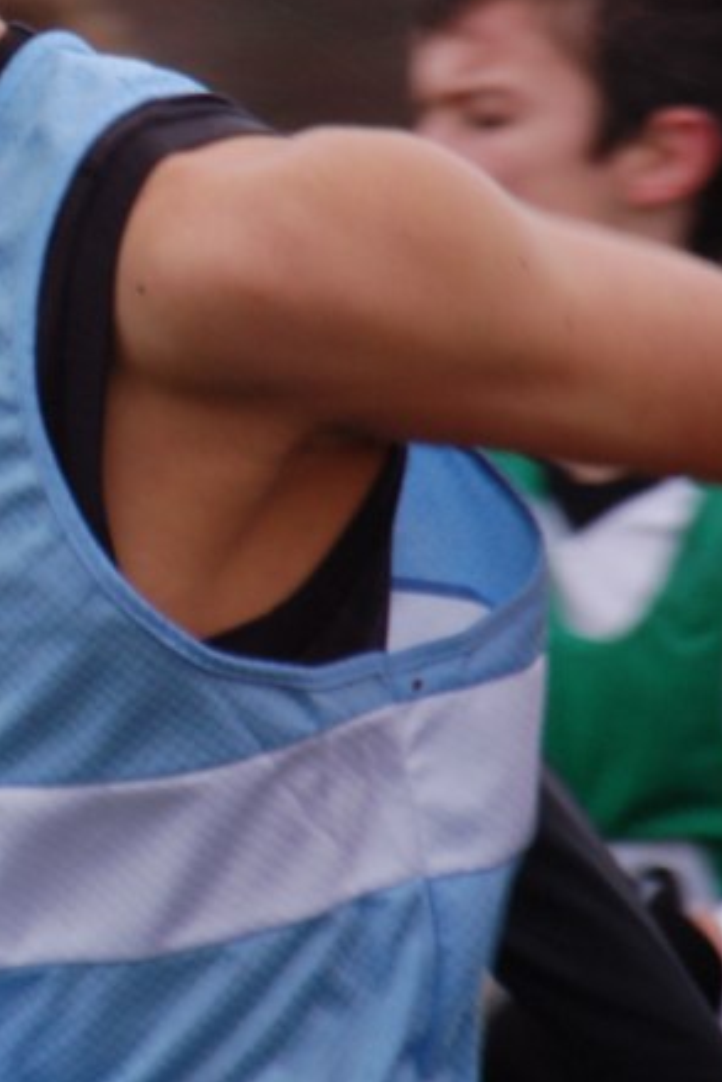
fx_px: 18906
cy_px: 346
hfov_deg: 2.2
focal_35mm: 629
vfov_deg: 3.3
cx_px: -200
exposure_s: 1/125
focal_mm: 180
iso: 400
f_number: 6.3
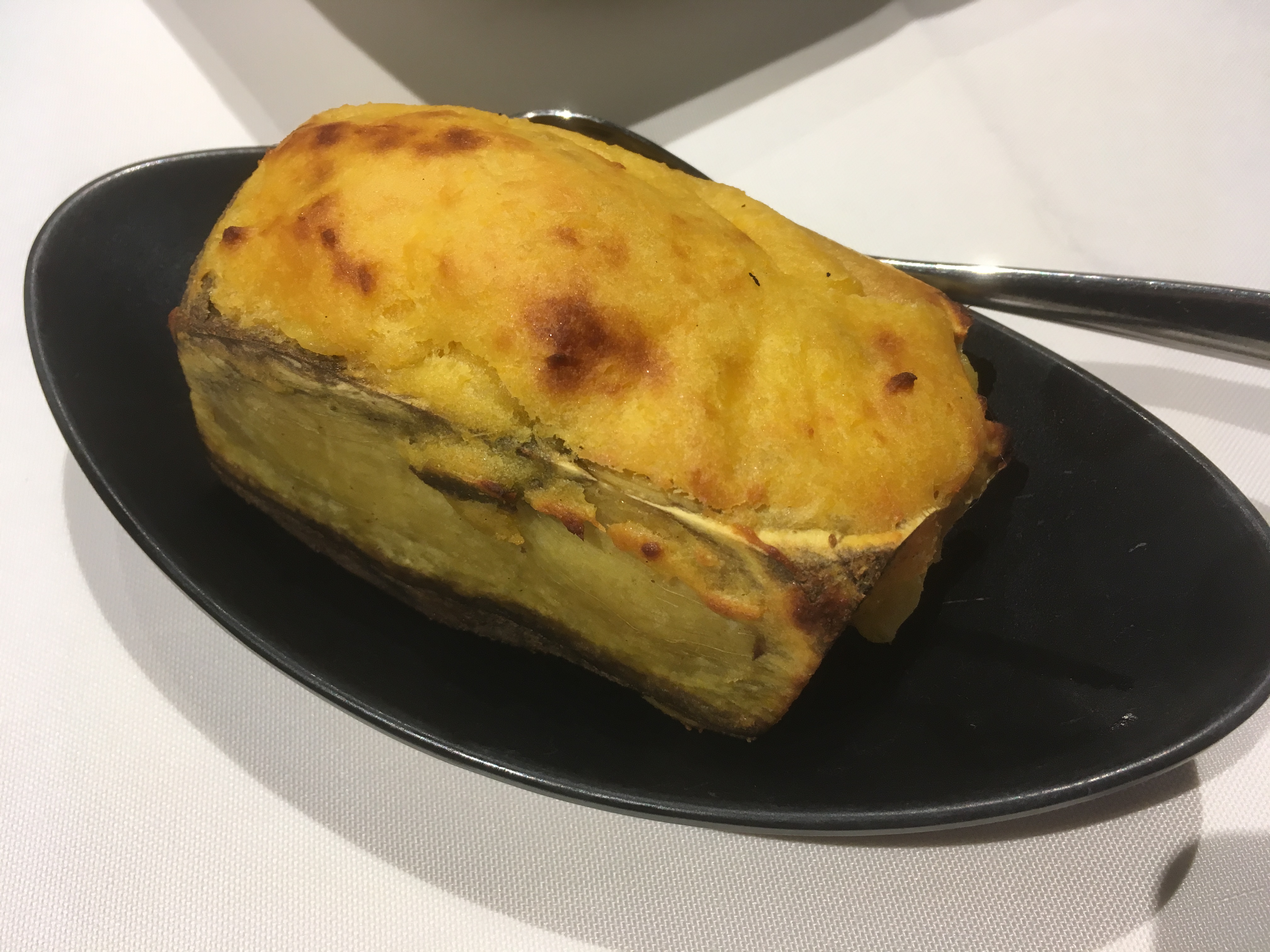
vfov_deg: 48.2
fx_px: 1064
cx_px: 635
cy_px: 476
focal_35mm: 29
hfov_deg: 61.7
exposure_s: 1/33
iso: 32
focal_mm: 4.15
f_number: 2.2
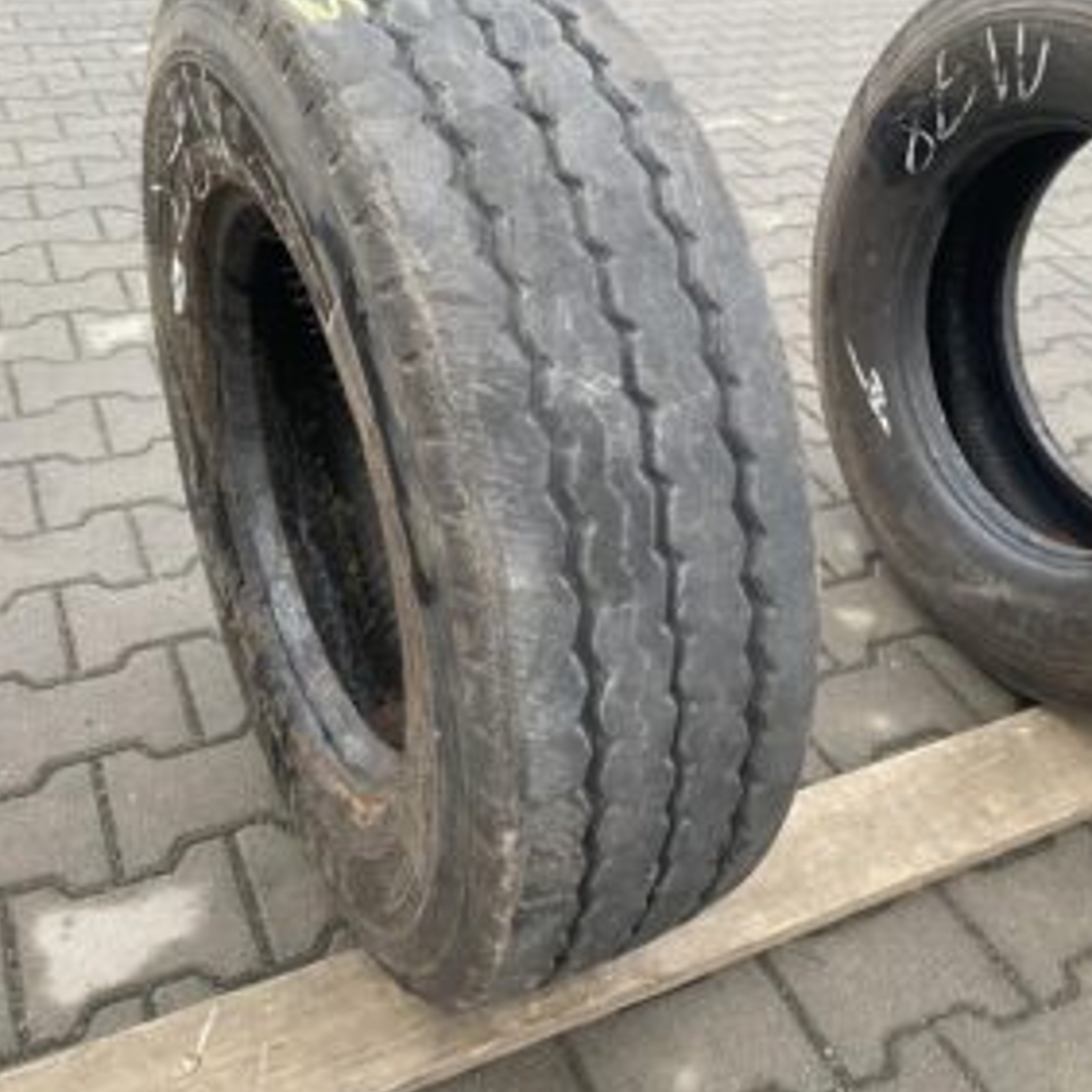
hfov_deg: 47.2
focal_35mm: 35
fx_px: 1249
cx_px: 546
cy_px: 490
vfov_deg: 47.1
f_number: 1.8
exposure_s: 1/50
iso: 64
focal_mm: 4.25
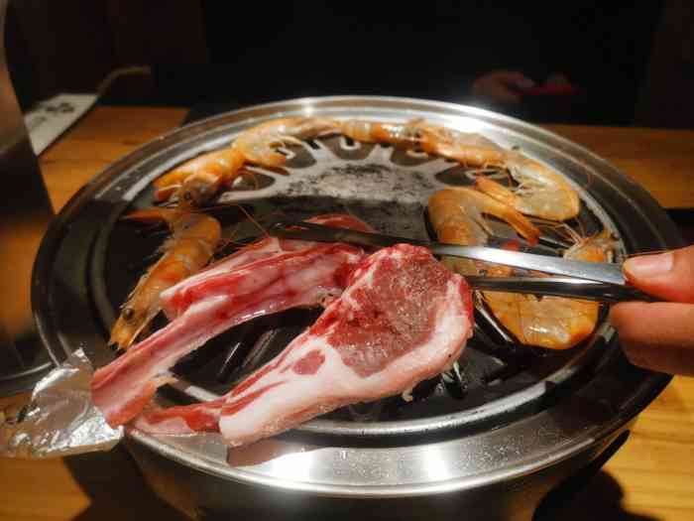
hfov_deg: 65.3
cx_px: 347
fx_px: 541
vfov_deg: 51.4
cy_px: 260
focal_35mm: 27
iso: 50
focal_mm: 5.58
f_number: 1.8
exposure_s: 1/137
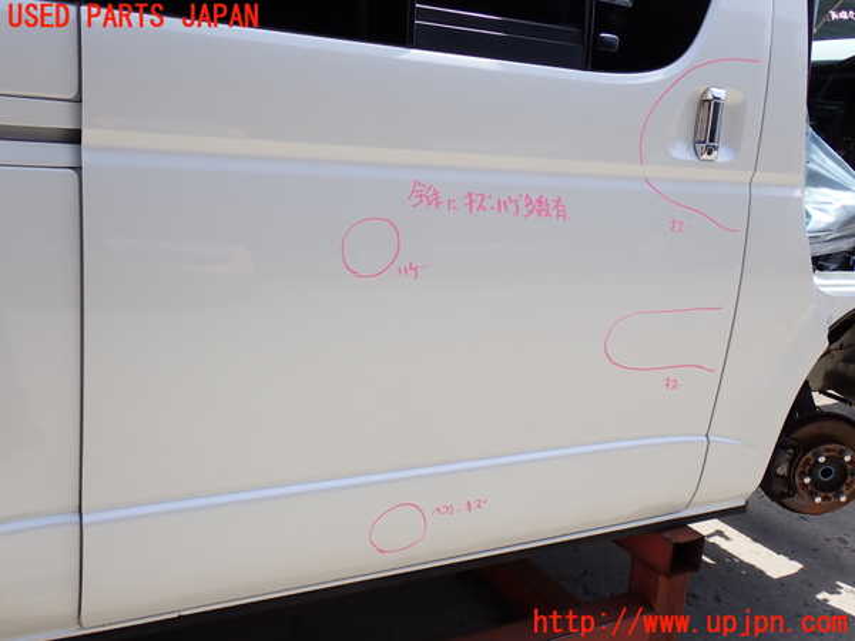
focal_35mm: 36
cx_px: 428
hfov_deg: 51.4
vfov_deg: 39.7
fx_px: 889
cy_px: 320
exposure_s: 1/500
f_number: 3.5
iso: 100
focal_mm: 6.37
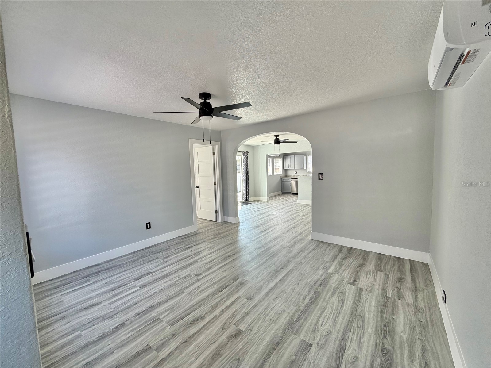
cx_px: 246
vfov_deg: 85.7
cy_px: 184
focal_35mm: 14
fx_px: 199
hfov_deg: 102.1
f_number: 2.2
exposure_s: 1/121
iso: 125
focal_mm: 2.22
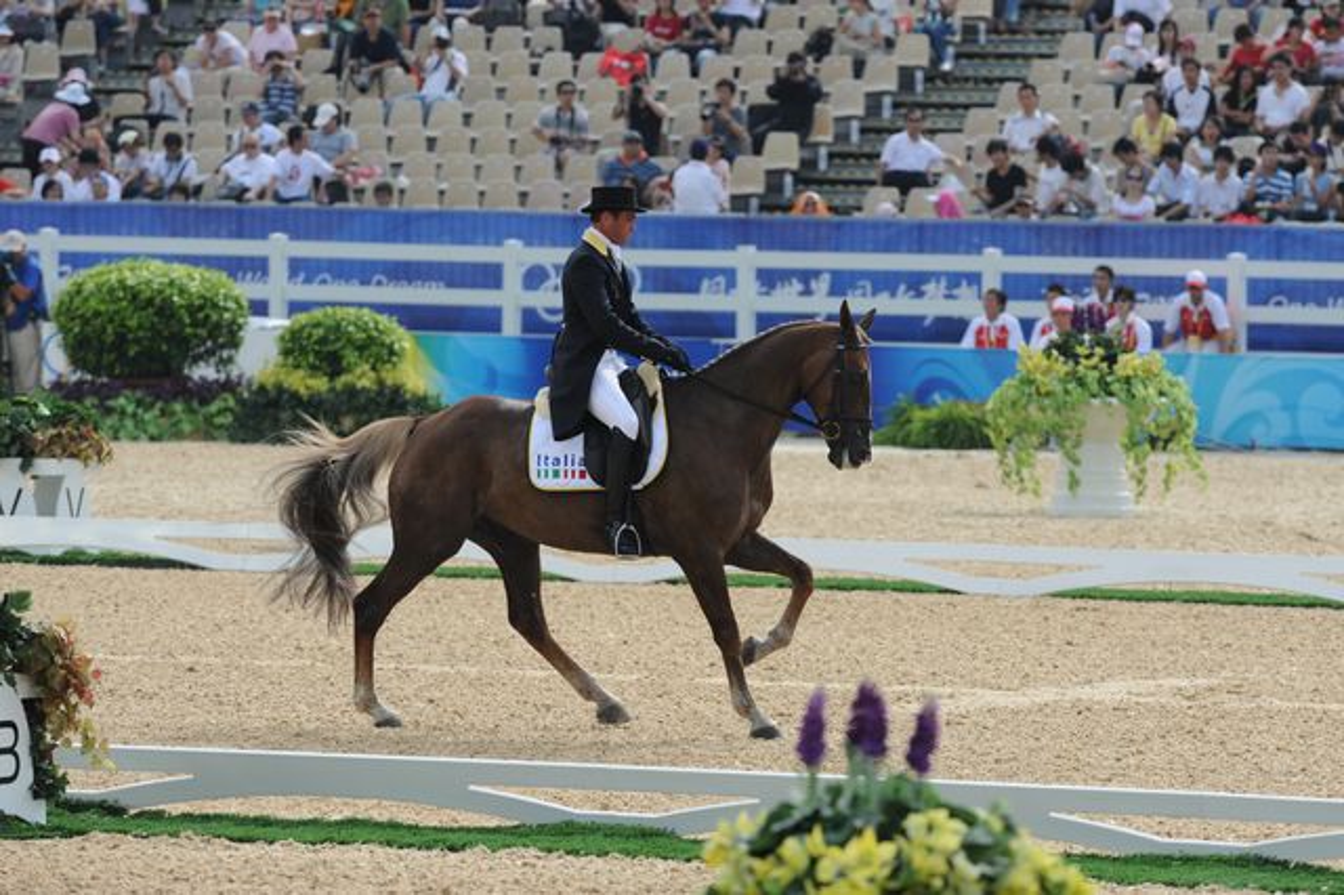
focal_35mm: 300
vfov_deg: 4.6
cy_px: 448
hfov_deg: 6.9
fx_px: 11194
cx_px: 672
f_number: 5
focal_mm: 300
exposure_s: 1/2500
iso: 640
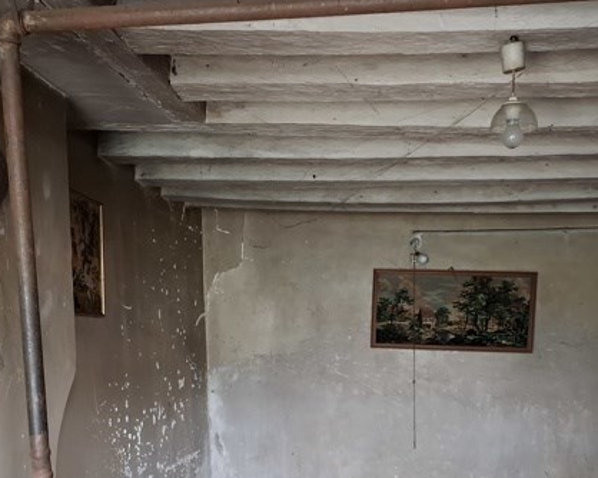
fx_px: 761
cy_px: 402
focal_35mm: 43
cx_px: 349
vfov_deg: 33.5
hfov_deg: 42.8
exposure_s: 1/25
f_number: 1.8
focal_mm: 5.54
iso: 400
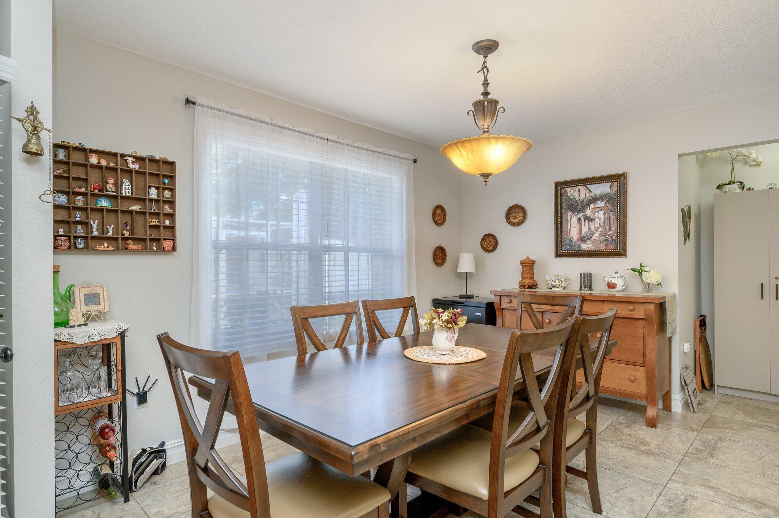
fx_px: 422
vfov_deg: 63.1
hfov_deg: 85.5
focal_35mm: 20
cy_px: 259
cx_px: 390
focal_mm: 19.5
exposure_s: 1/30
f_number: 9
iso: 640
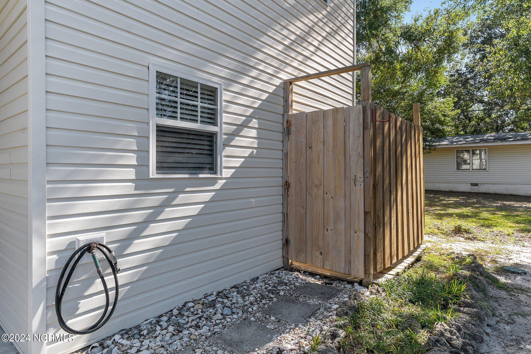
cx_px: 266
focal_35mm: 20
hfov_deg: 84.0
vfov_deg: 61.9
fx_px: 295
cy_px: 177
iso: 500
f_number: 5.6
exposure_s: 1/1250
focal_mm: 20
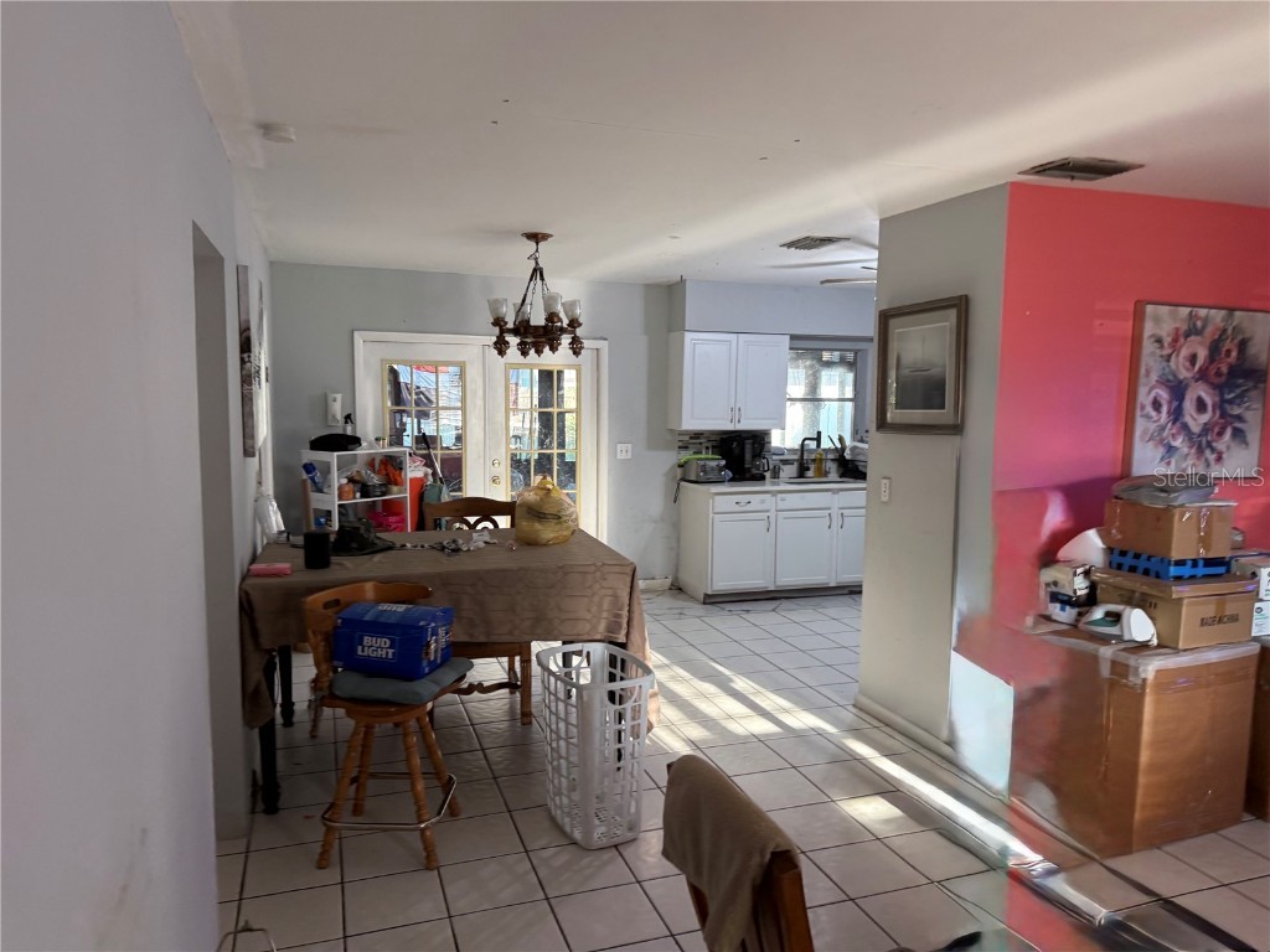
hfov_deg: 71.6
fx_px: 881
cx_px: 635
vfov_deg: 56.8
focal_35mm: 24
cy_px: 476
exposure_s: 1/60
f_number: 1.78
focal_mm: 6.76
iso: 200
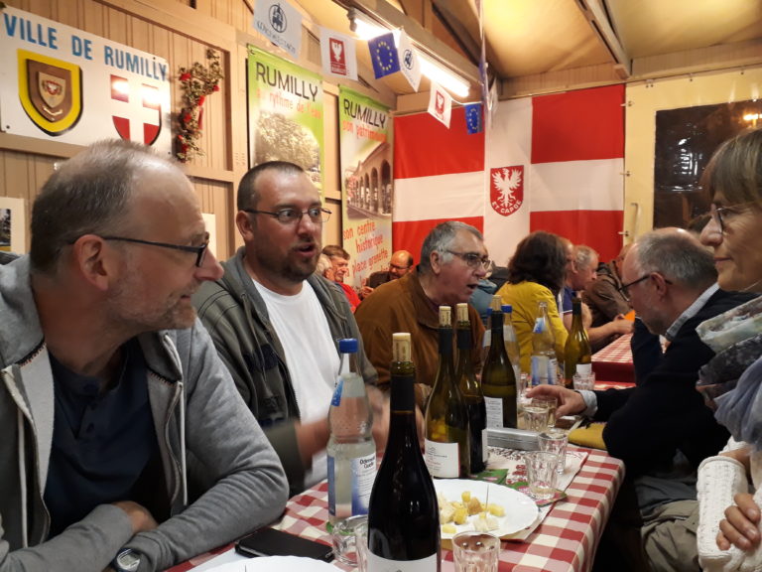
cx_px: 381
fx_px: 594
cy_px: 286
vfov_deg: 51.4
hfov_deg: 65.3
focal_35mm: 27
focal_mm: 3.6
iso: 160
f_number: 1.9
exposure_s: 1/25
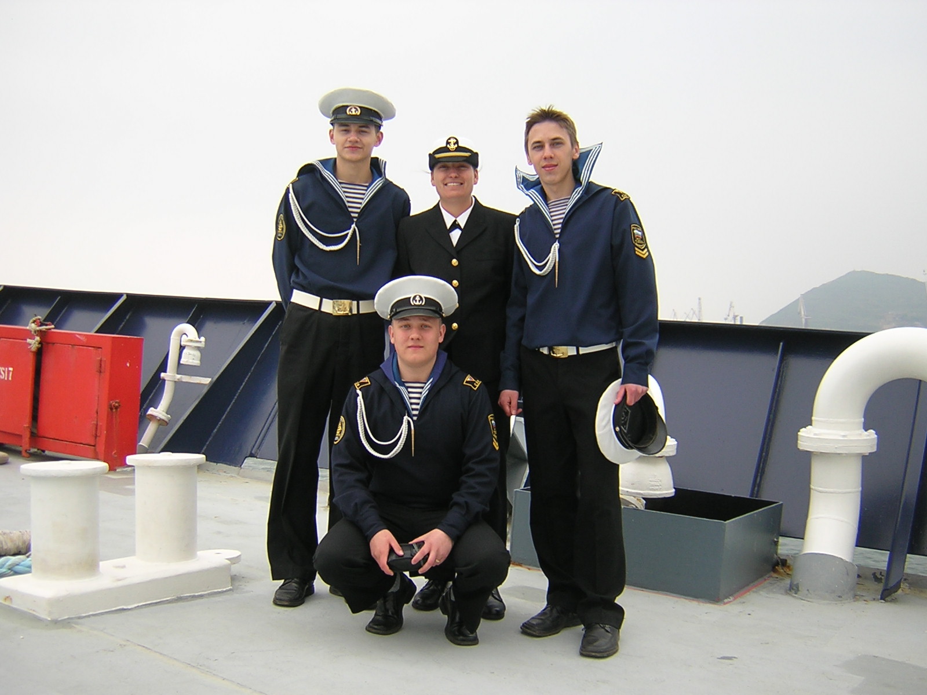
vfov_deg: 39.7
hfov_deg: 51.4
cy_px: 348
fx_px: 964
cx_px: 464
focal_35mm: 36
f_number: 2.6
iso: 100
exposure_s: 1/347
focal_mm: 4.7
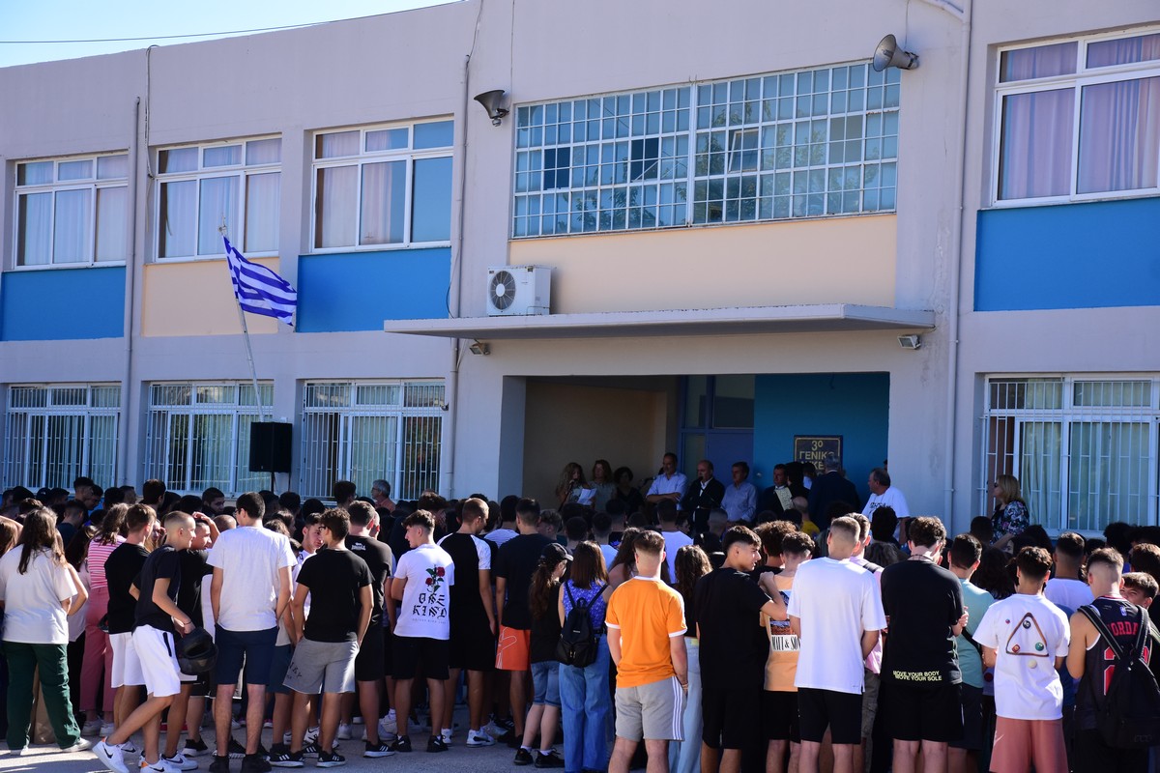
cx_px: 580
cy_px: 386
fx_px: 2706
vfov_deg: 16.3
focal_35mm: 84
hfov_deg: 24.2
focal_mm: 56
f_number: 6.3
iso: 640
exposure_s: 1/1600
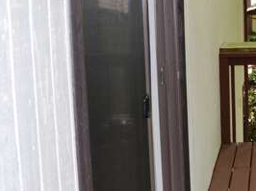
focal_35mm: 75
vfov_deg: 19.6
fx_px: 554
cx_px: 297
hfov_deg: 23.9
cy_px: 73
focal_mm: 18
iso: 200
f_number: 5.6
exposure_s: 1/125
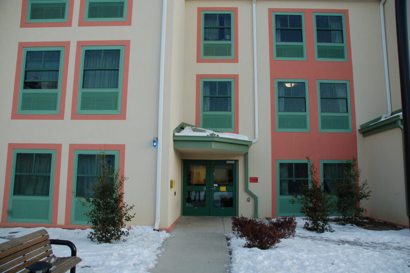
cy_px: 136
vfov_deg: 47.9
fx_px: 307
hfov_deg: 67.4
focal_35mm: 27
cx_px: 205
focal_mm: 18
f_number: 5.6
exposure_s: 1/125
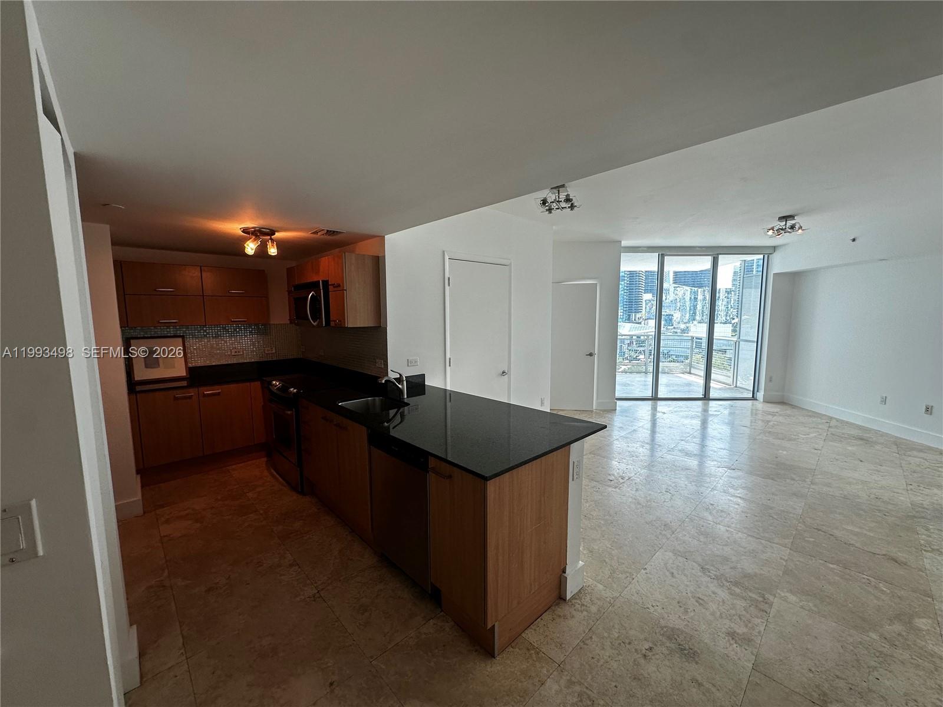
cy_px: 354
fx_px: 381
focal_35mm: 14
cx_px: 472
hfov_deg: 102.1
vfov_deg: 85.7
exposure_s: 1/120
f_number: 2.2
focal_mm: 2.22
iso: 64
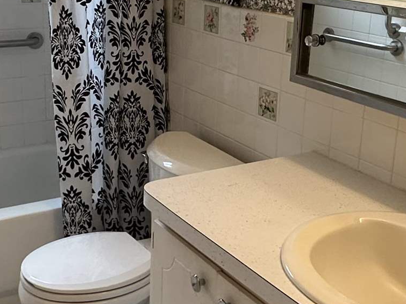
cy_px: 104
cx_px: 180
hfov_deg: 33.8
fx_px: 668
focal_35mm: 57
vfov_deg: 25.5
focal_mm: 2.22
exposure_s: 1/120
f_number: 2.2
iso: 250
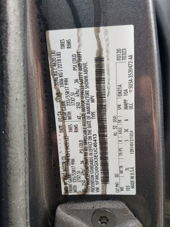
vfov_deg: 50.0
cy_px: 131
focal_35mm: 37
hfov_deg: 38.6
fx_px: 242
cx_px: 95
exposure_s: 1/286
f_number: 1.5
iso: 50
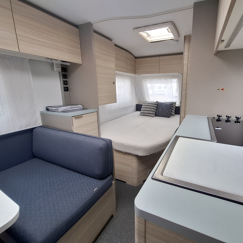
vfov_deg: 87.4
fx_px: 127
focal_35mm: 16
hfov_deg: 86.6
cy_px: 117
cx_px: 143
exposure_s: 1/50
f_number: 2.2
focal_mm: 1.74
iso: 40
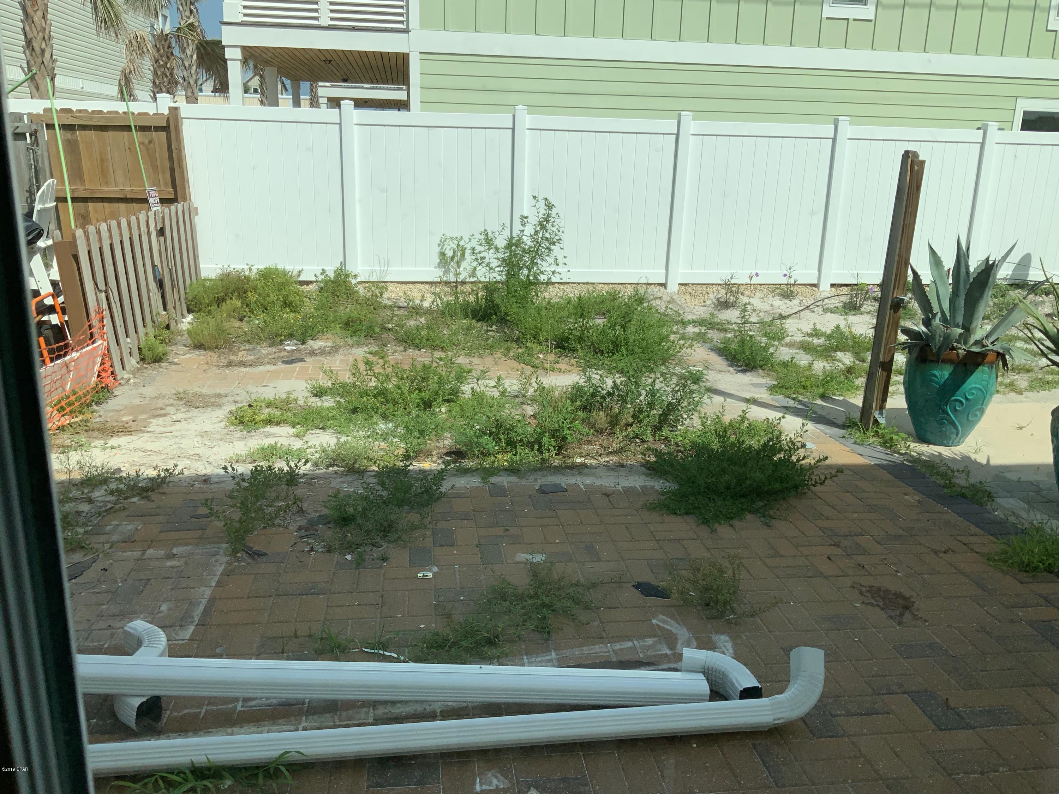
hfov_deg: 61.7
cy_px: 397
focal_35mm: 29
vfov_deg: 48.2
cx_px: 530
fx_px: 887
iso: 20
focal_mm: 3
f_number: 1.8
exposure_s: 1/2667
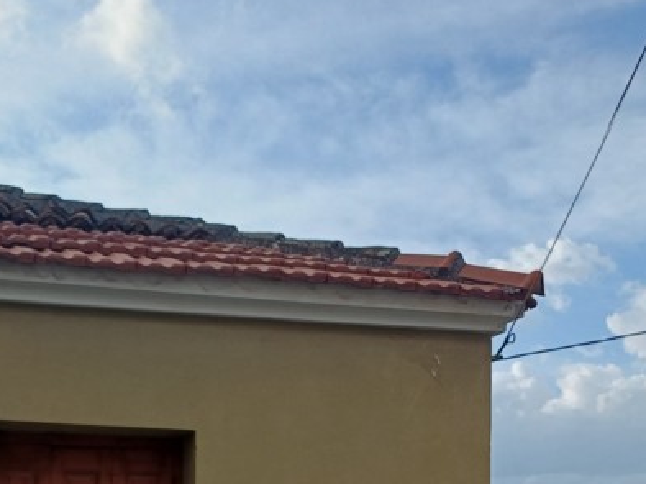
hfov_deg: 29.6
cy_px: 484
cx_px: 205
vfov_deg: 21.8
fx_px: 1212
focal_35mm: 65
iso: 50
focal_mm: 4.65
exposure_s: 1/1024
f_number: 1.8
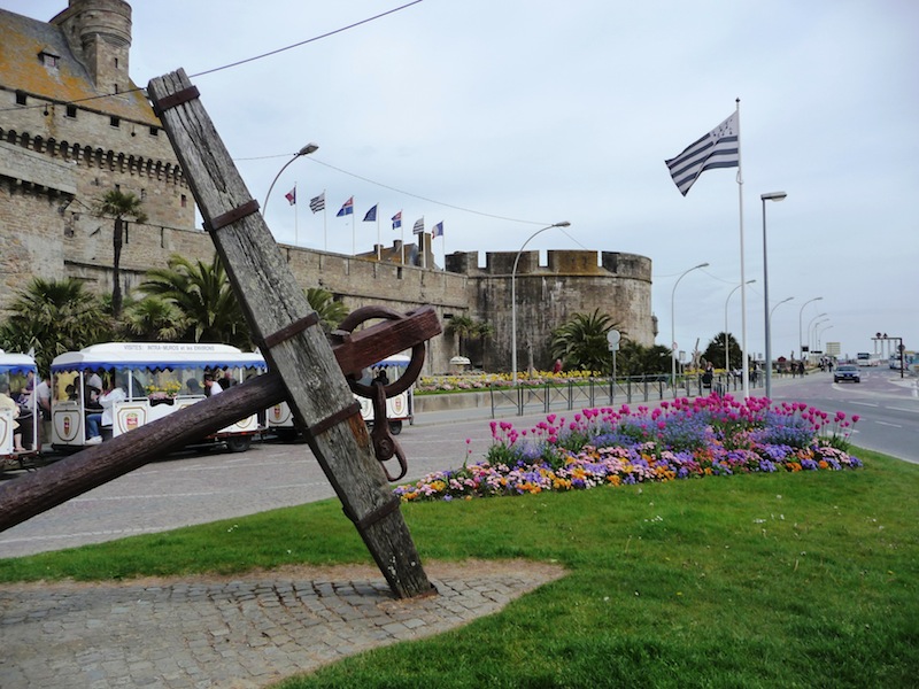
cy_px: 344
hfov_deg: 63.4
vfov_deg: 49.7
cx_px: 460
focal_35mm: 28
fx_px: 743
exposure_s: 1/1300
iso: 160
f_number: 3.3
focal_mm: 4.7
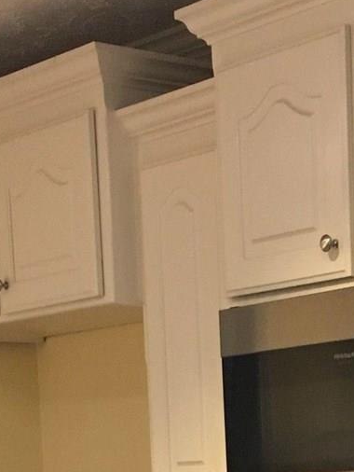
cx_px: 262
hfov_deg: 11.2
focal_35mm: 132
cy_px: 800
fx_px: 1798
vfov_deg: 13.6
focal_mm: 4.15
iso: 100
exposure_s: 1/30
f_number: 2.2
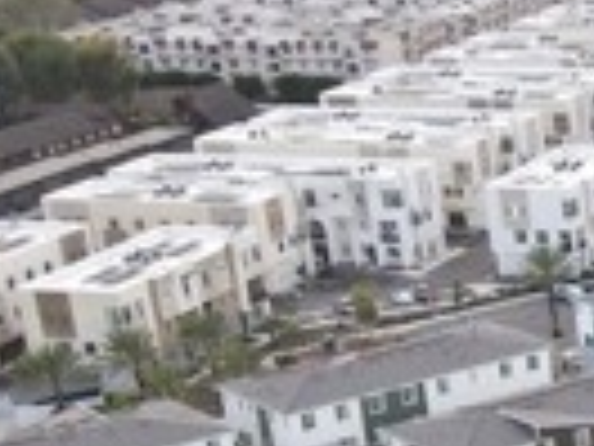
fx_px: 1991
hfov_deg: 14.4
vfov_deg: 12.3
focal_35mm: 116
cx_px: 1161
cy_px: 622
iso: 100
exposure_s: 1/10
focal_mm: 4.5
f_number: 2.8
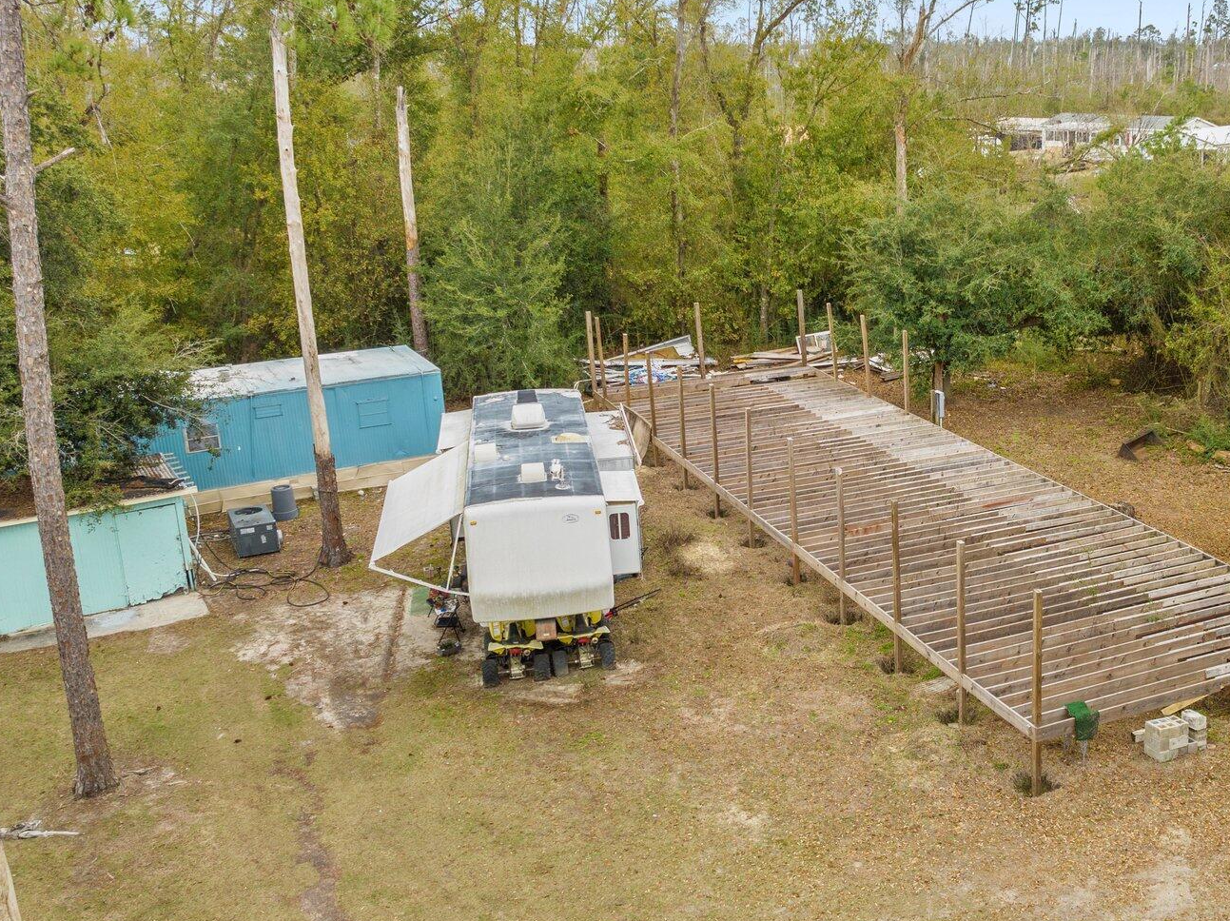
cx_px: 935
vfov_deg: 37.7
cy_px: 458
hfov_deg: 47.0
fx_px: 1349
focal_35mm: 38
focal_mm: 12.29
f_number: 2.8
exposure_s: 1/160
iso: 100
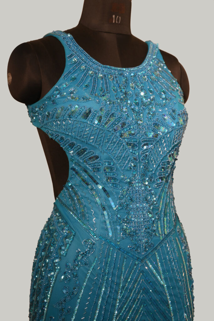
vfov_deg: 41.1
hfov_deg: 28.1
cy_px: 160
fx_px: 428
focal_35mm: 48
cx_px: 107
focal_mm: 48
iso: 1250
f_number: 5
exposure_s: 1/125
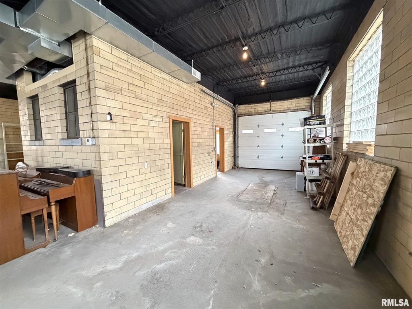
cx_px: 206
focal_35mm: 14
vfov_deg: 85.7
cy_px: 154
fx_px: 167
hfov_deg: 102.1
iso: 1250
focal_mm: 2.22
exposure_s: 1/60
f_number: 2.2
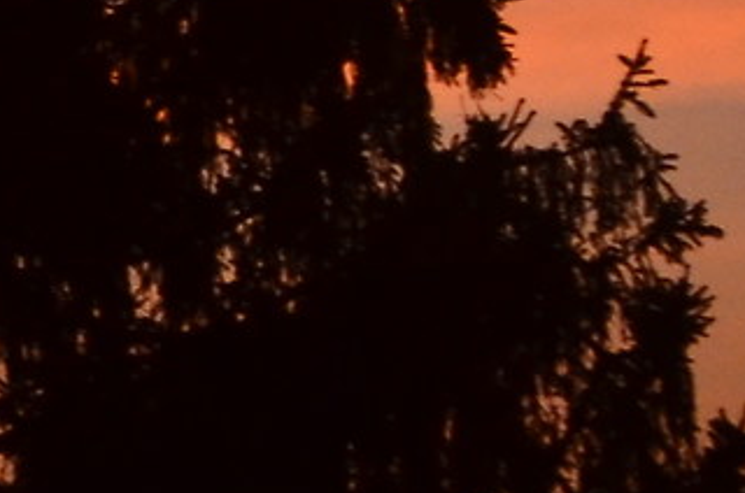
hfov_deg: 2.6
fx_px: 16275
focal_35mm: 788
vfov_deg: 1.7
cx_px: -1758
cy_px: -457
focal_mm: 70
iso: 800
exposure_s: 1/250
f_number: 4
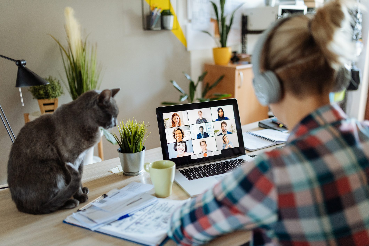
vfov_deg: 37.9
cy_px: 123
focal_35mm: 35
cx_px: 184
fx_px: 359
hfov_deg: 54.4
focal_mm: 35
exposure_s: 1/160
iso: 1250
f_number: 1.8
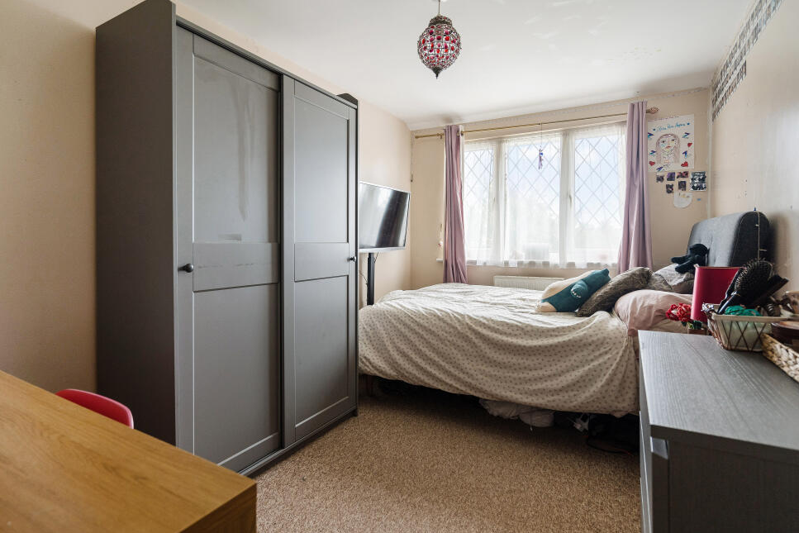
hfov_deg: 90.0
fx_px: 400
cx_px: 390
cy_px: 255
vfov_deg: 67.4
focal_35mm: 18
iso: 500
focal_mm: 17
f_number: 5
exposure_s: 1/5
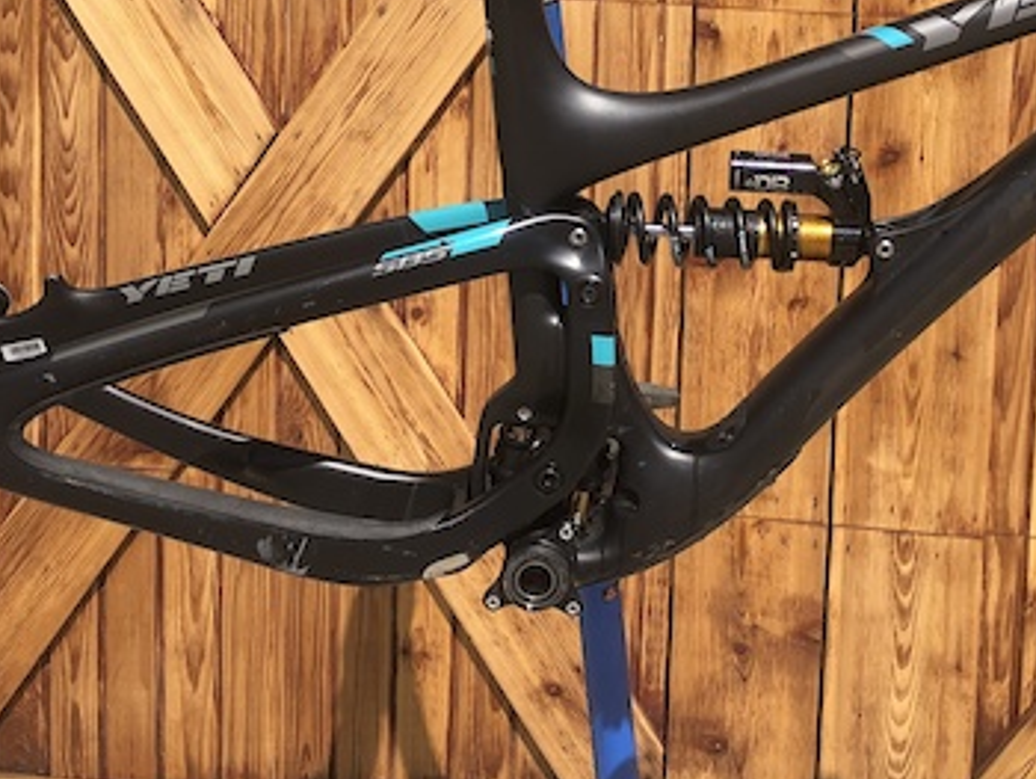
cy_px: 127
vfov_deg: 22.6
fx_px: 1917
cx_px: 675
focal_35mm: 64
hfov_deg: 30.1
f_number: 1.8
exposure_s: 1/1946
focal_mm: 3.99
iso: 20
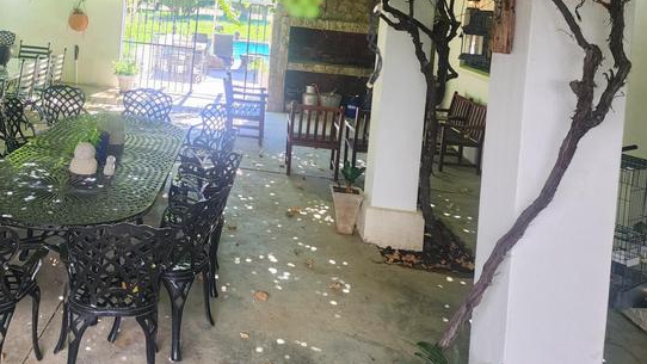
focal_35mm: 37
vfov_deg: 30.1
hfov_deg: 52.0
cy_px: 11
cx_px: 173
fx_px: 635
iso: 100
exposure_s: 1/180
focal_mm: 6.4
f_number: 1.8
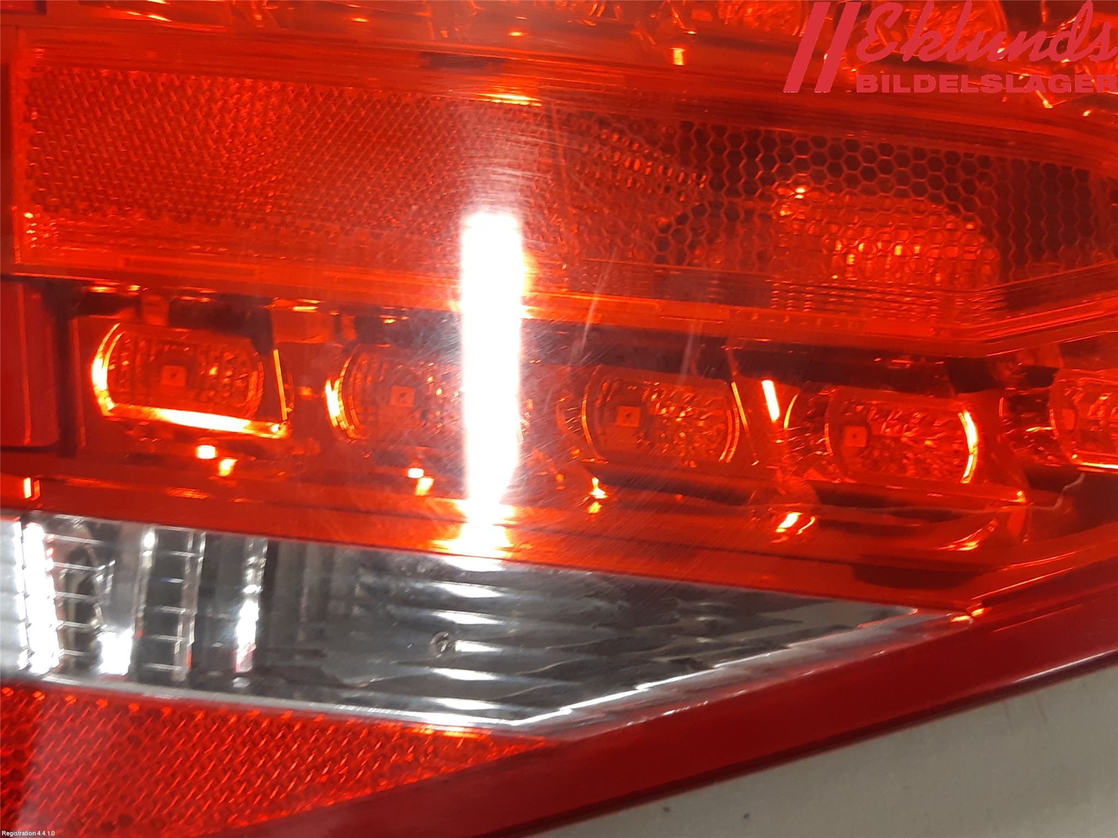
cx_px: 559
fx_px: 840
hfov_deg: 67.3
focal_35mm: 26
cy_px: 419
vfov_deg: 53.1
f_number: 1.7
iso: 160
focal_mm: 3.93
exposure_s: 1/50
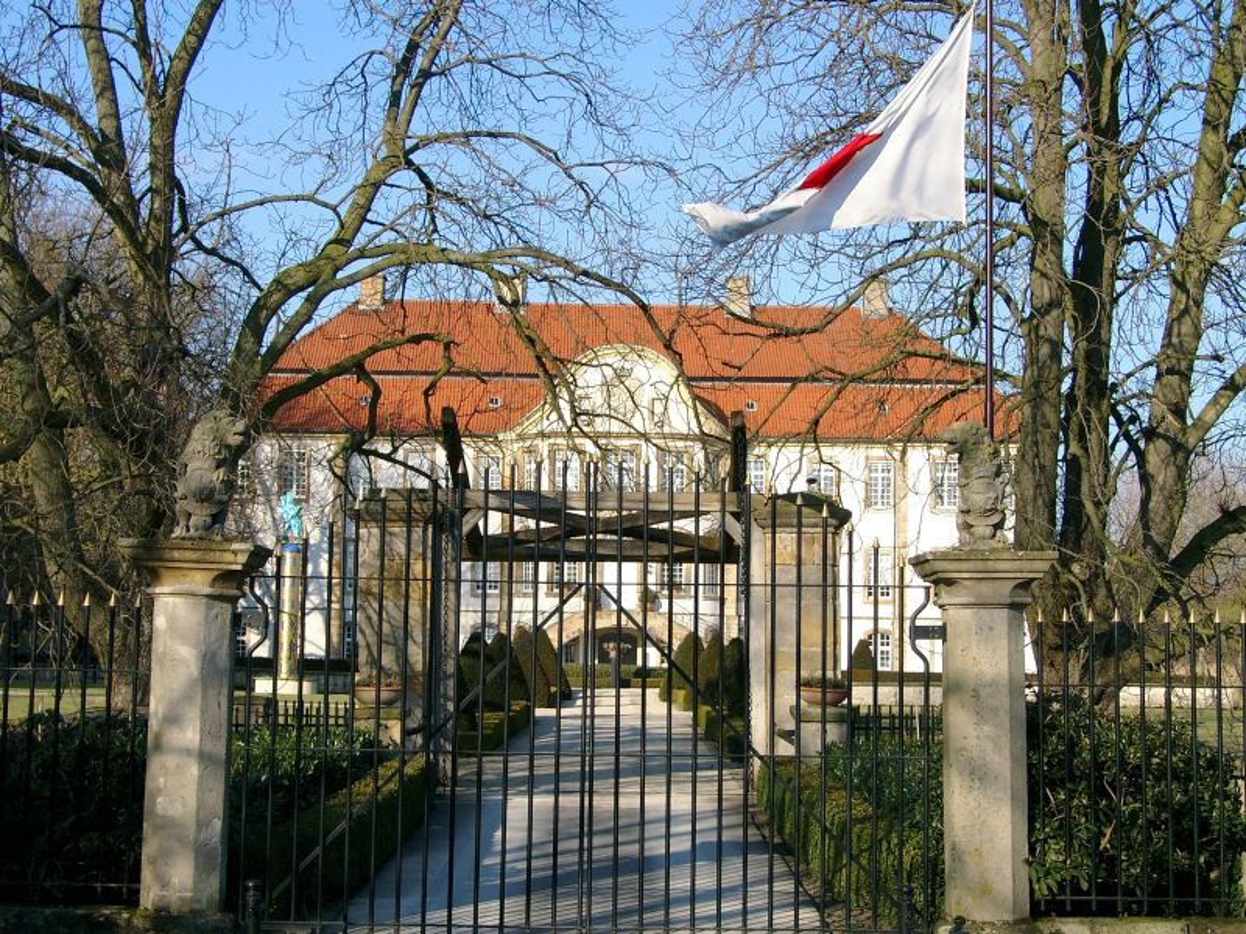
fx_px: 2160
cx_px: 623
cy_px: 467
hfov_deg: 32.2
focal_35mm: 60
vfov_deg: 24.4
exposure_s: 1/501
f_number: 4
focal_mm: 12.52
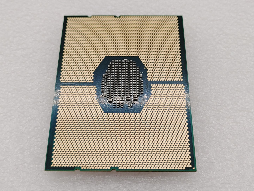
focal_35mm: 44
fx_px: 323
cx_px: 127
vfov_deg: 32.9
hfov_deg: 42.9
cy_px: 96
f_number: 1.8
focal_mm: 4.36
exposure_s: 1/181
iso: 50
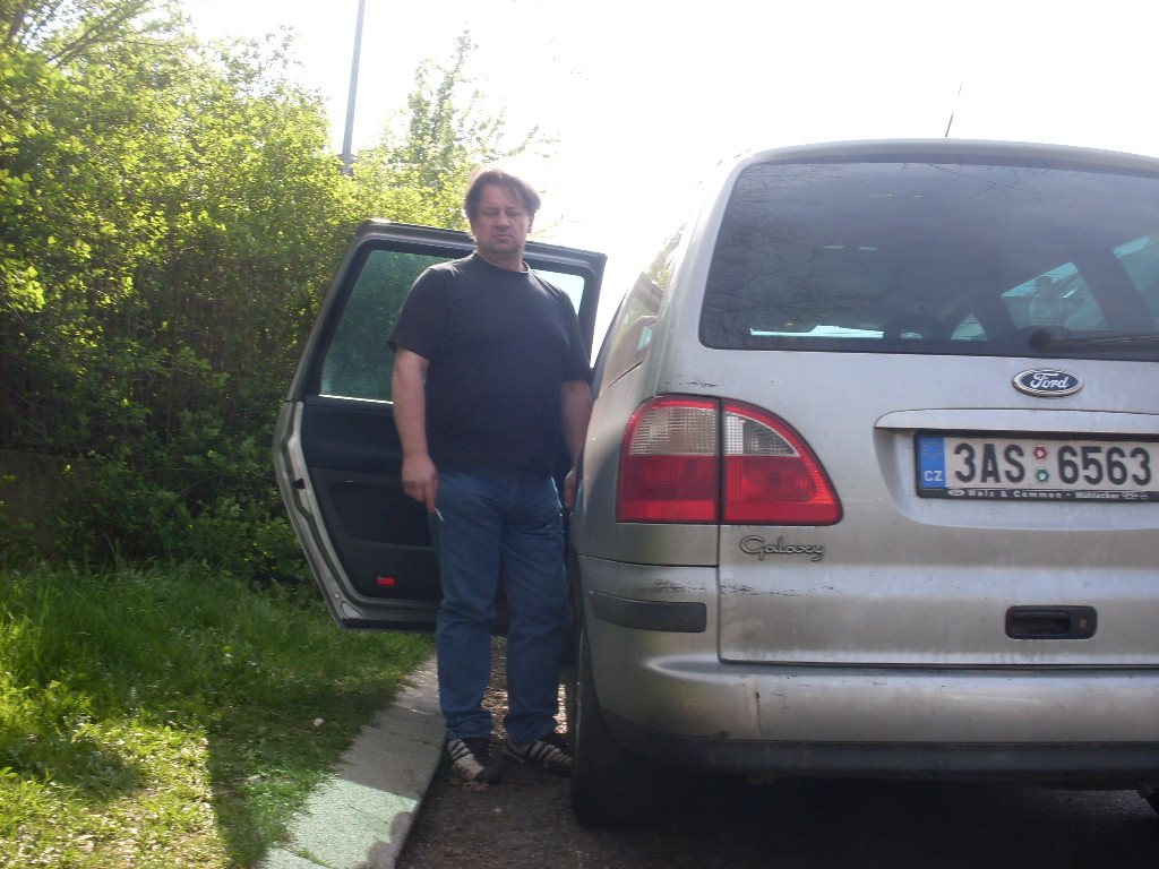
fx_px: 1272
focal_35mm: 38
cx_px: 580
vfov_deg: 37.7
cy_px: 434
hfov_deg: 49.0
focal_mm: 6.3
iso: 80
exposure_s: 1/60
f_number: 8.4
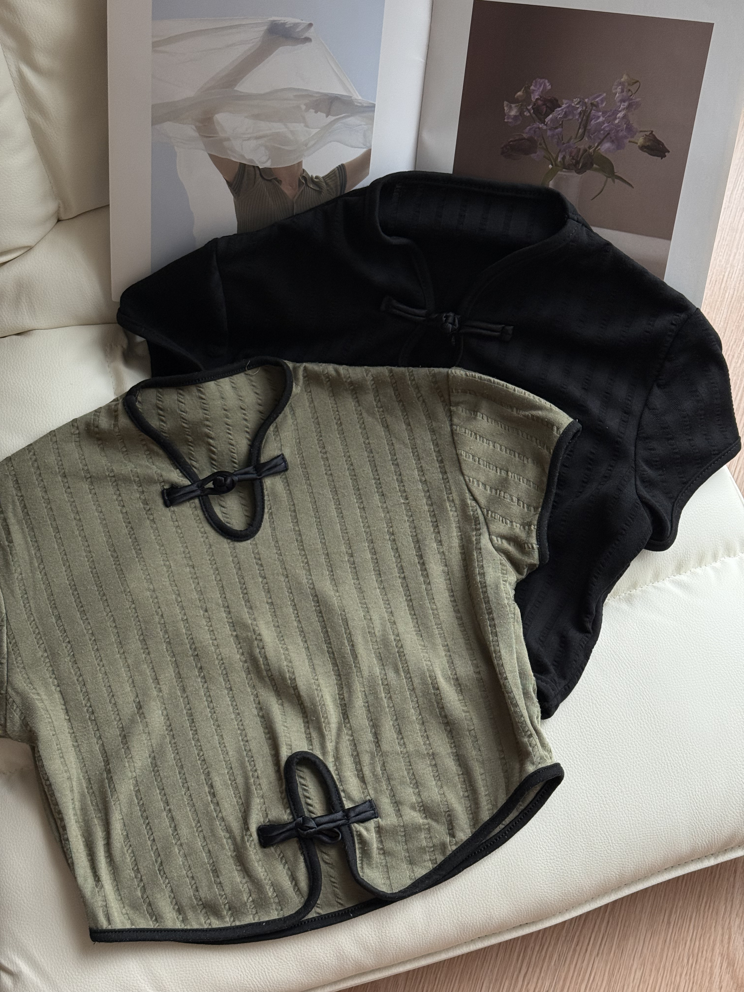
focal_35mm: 48
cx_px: 372
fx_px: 1376
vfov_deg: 39.7
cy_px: 496
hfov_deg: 30.3
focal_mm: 6.76
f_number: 1.78
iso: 80
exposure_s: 1/121
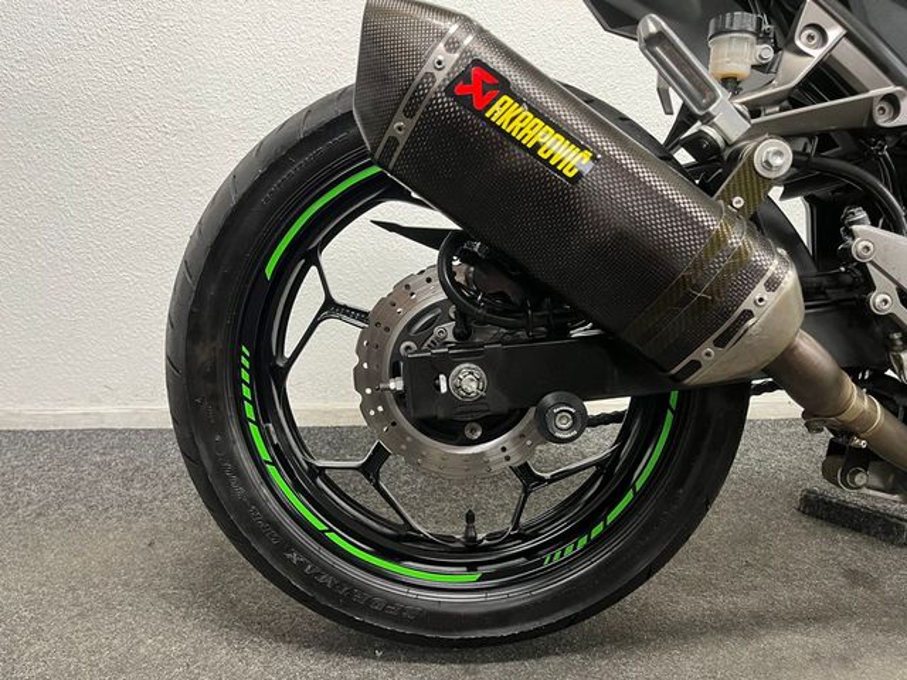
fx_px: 681
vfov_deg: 53.1
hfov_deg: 67.3
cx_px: 454
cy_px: 340
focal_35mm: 26
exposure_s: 1/50
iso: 250
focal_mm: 5.1
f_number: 1.6
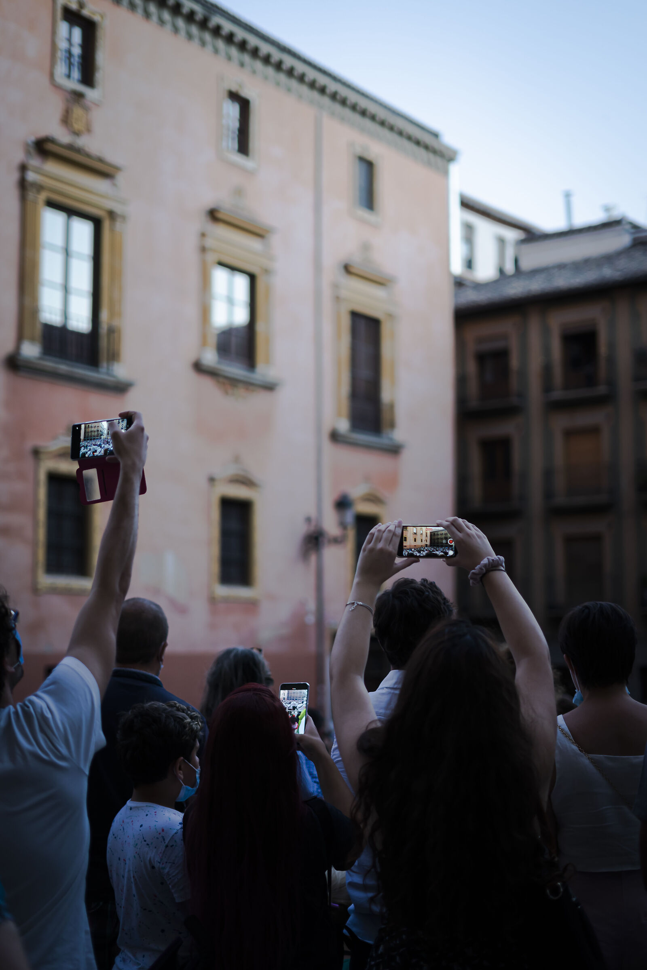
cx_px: 324
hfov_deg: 27.0
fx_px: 1348
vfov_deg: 39.6
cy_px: 485
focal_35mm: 50
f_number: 1.8
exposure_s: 1/60
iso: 320
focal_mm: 50
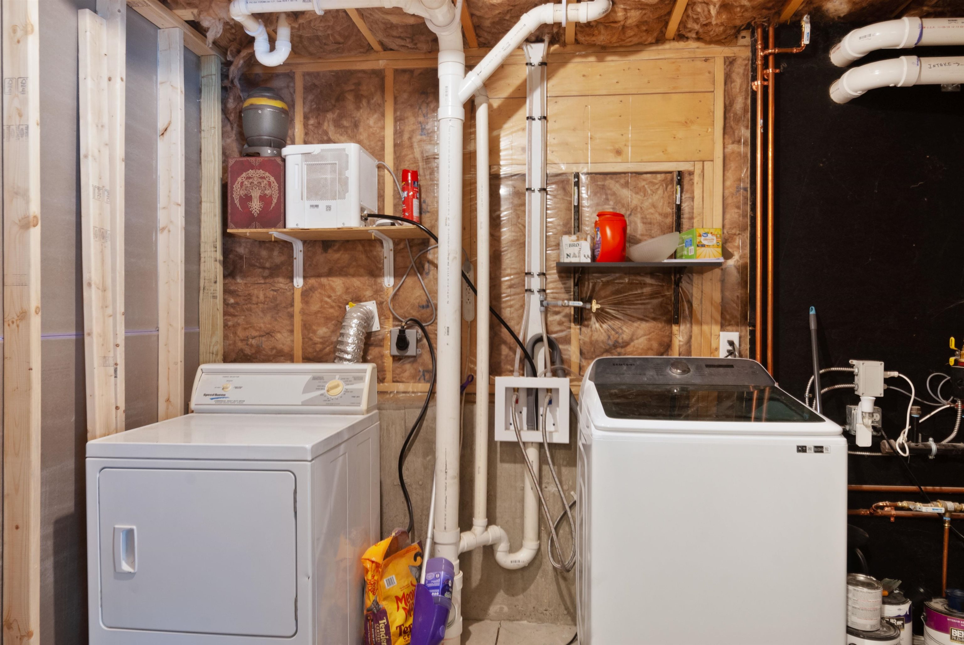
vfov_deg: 37.0
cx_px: 482
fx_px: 965
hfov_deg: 53.1
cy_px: 322
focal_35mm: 36
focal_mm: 24
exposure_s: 6
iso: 200
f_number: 10
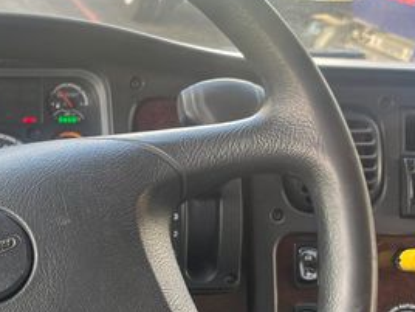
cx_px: -19
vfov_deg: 23.4
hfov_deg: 28.8
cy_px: 231
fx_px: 743
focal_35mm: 62
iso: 80
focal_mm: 5.1
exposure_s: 1/121
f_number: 1.6
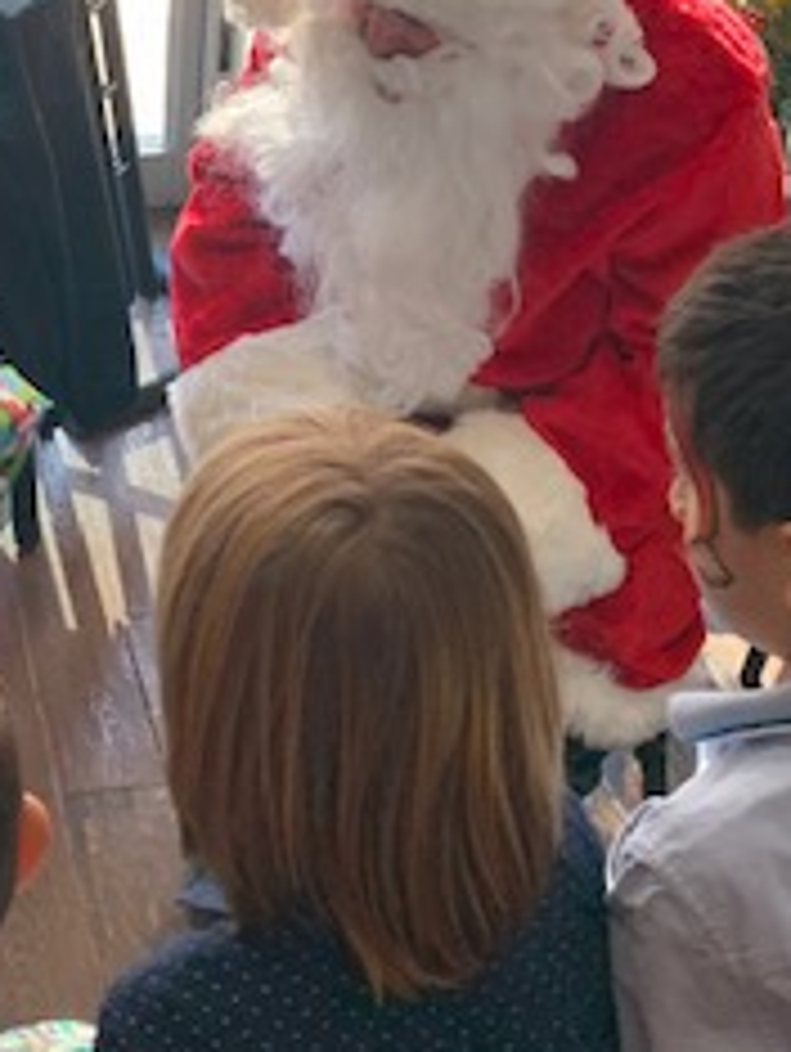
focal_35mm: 71
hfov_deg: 20.3
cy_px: 31
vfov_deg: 26.1
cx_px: 81
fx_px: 2159
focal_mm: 4.25
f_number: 1.8
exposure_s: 1/60
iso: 100
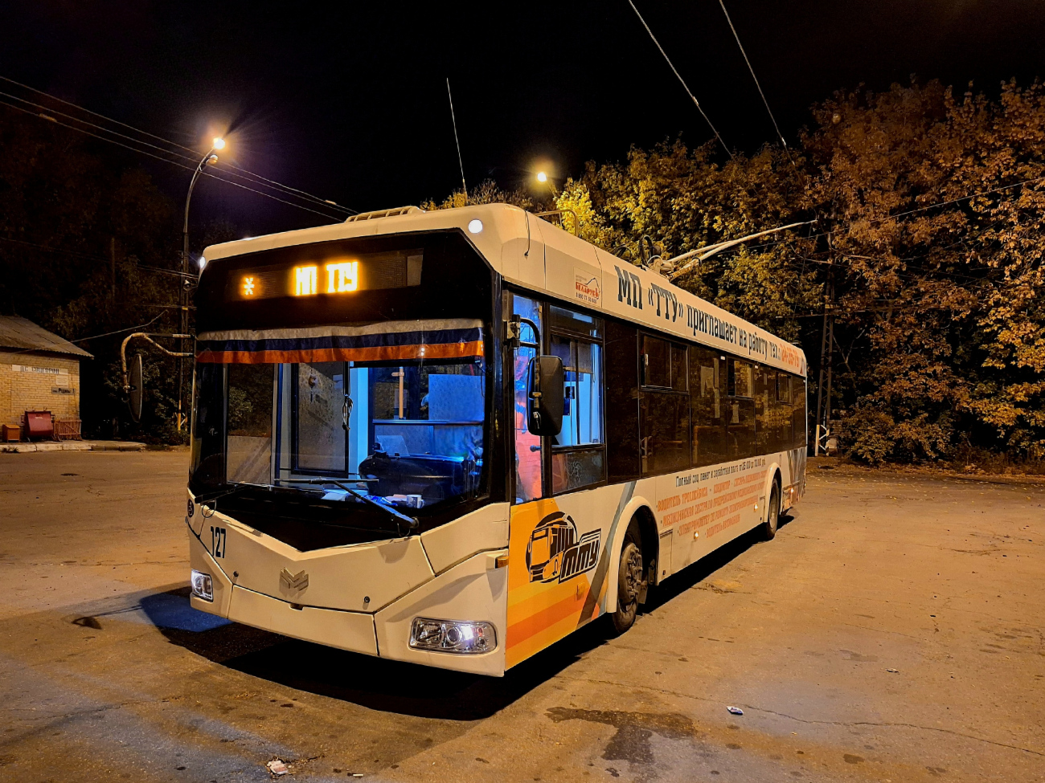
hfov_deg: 73.9
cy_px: 392
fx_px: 694
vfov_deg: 58.9
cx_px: 522
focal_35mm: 23
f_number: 1.8
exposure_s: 1/25
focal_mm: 5.54
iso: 640
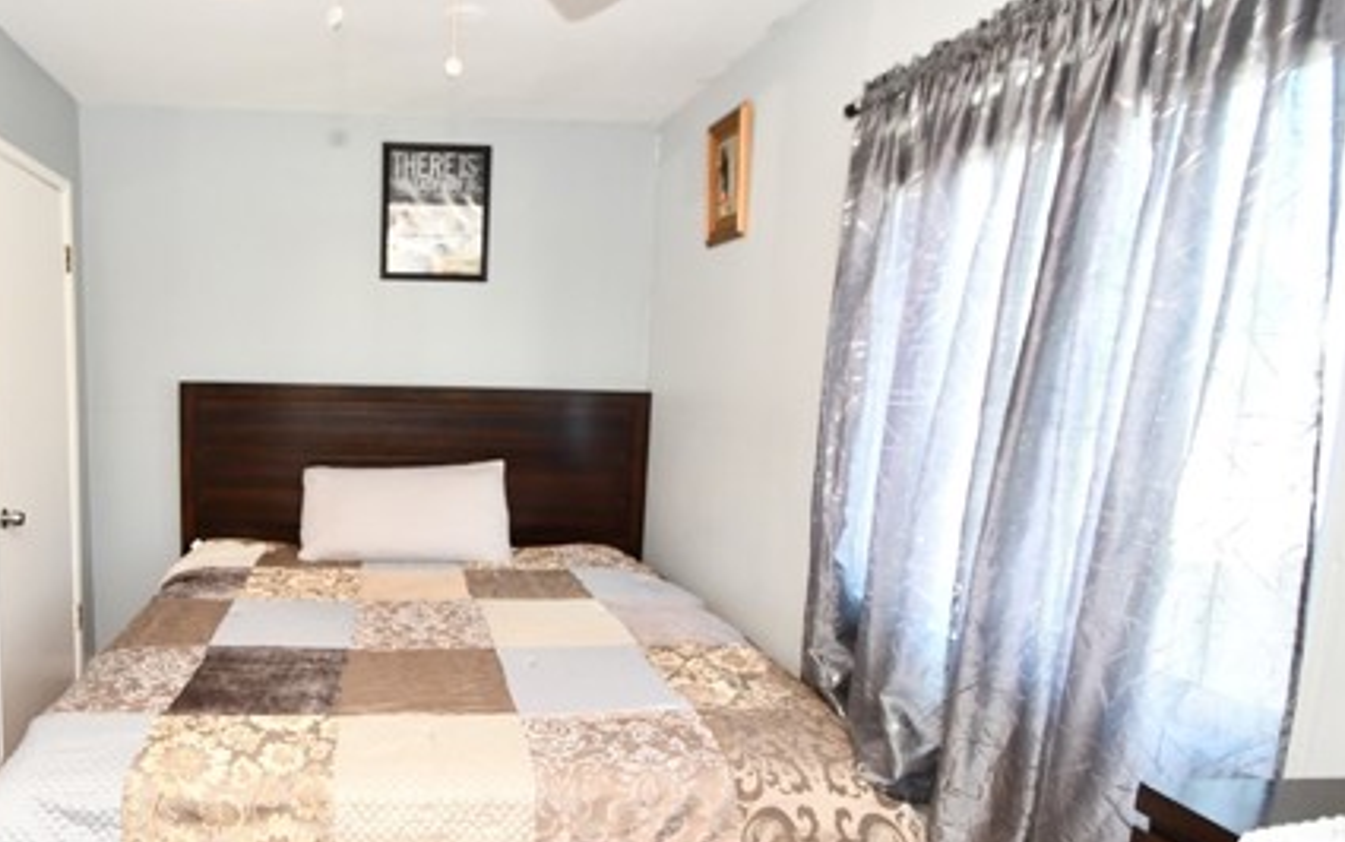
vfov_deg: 52.6
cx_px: 418
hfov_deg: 74.1
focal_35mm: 23
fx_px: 843
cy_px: 514
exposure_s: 1/60
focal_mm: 10
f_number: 4
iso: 900
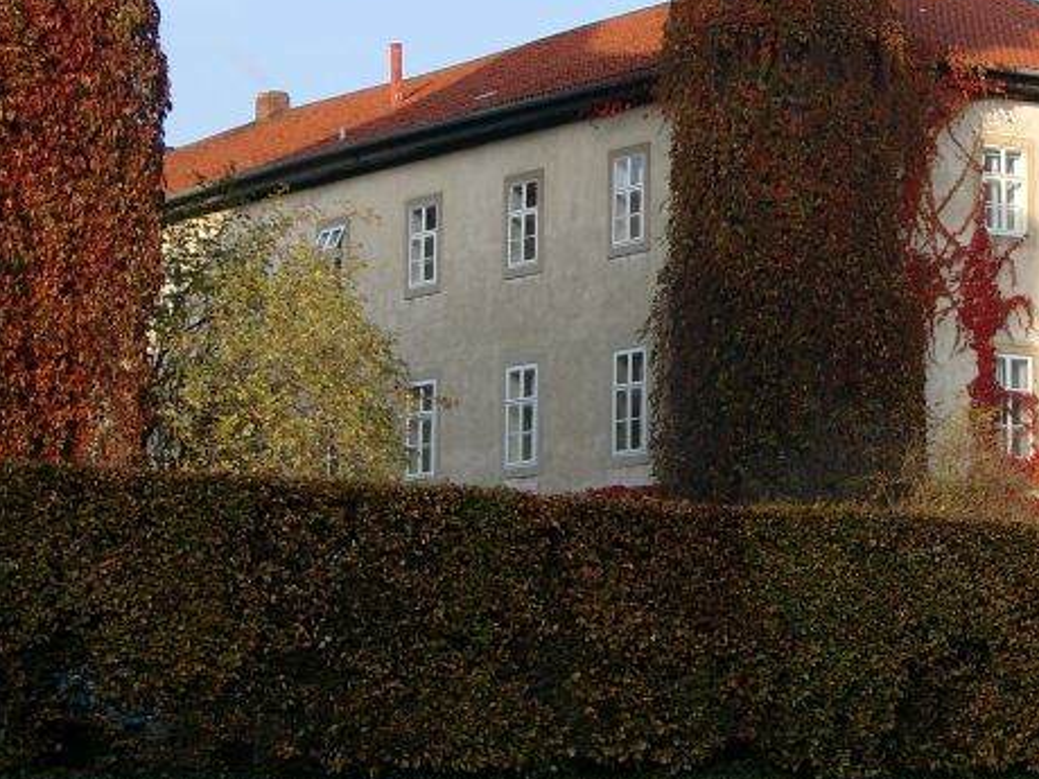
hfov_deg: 16.3
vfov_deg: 12.3
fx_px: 3602
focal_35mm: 120
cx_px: 791
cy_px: 135
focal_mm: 14.22
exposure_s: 1/265
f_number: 4
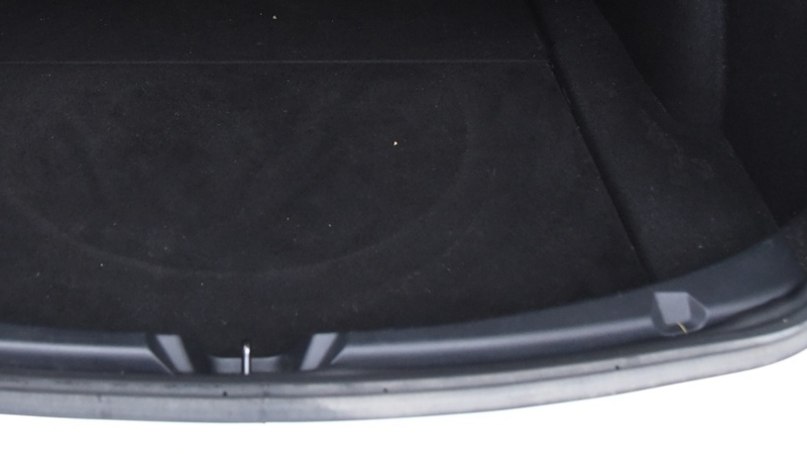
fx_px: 1070
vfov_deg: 22.8
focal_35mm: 50
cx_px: 244
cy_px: -22
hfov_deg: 40.6
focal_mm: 24
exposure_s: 1/80
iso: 4000
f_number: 4
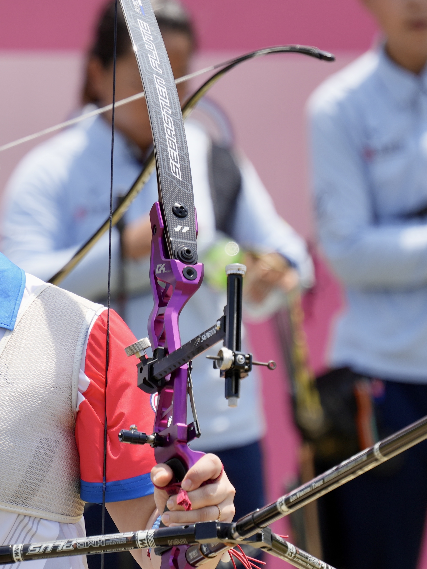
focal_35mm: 647
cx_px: 58
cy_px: 371
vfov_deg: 3.1
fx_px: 10640
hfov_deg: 2.3
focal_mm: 259
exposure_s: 1/500
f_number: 5.6
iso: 100
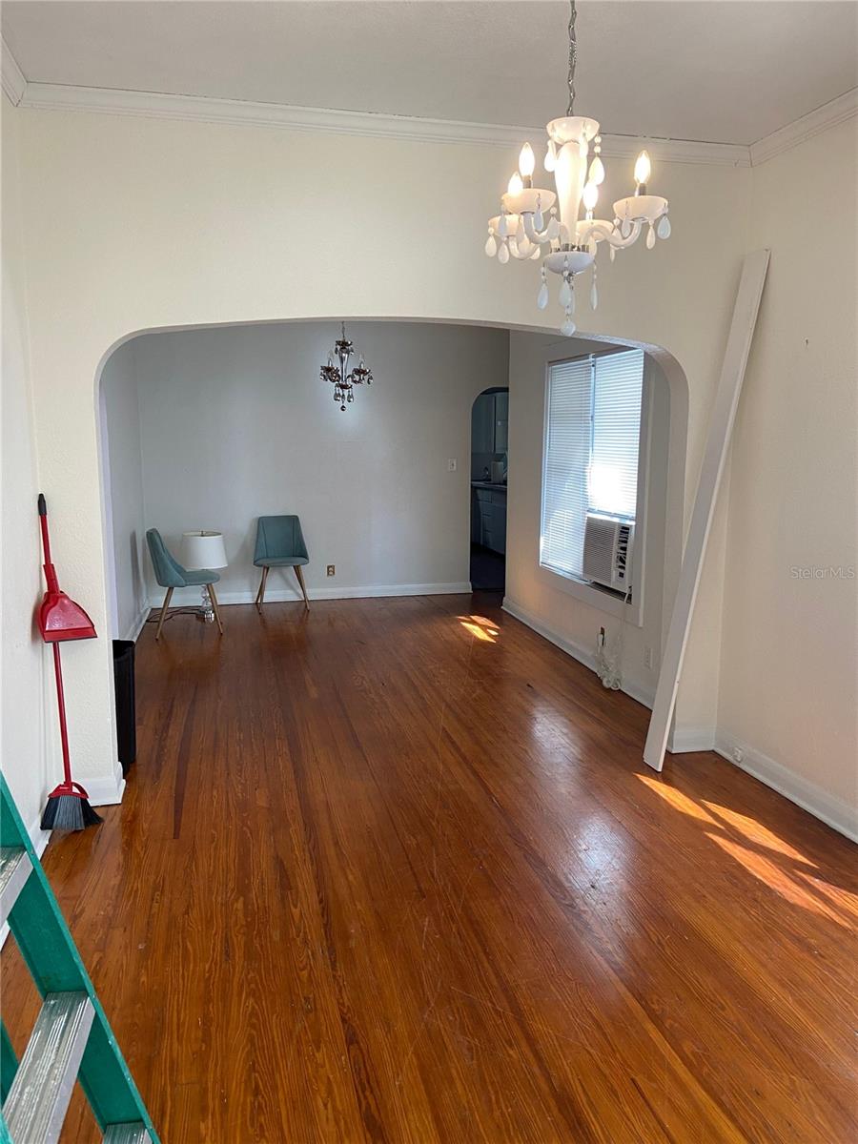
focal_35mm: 26
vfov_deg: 67.3
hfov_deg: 53.1
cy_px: 572
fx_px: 859
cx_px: 429
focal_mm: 4.25
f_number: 1.8
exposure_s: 1/60
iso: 125
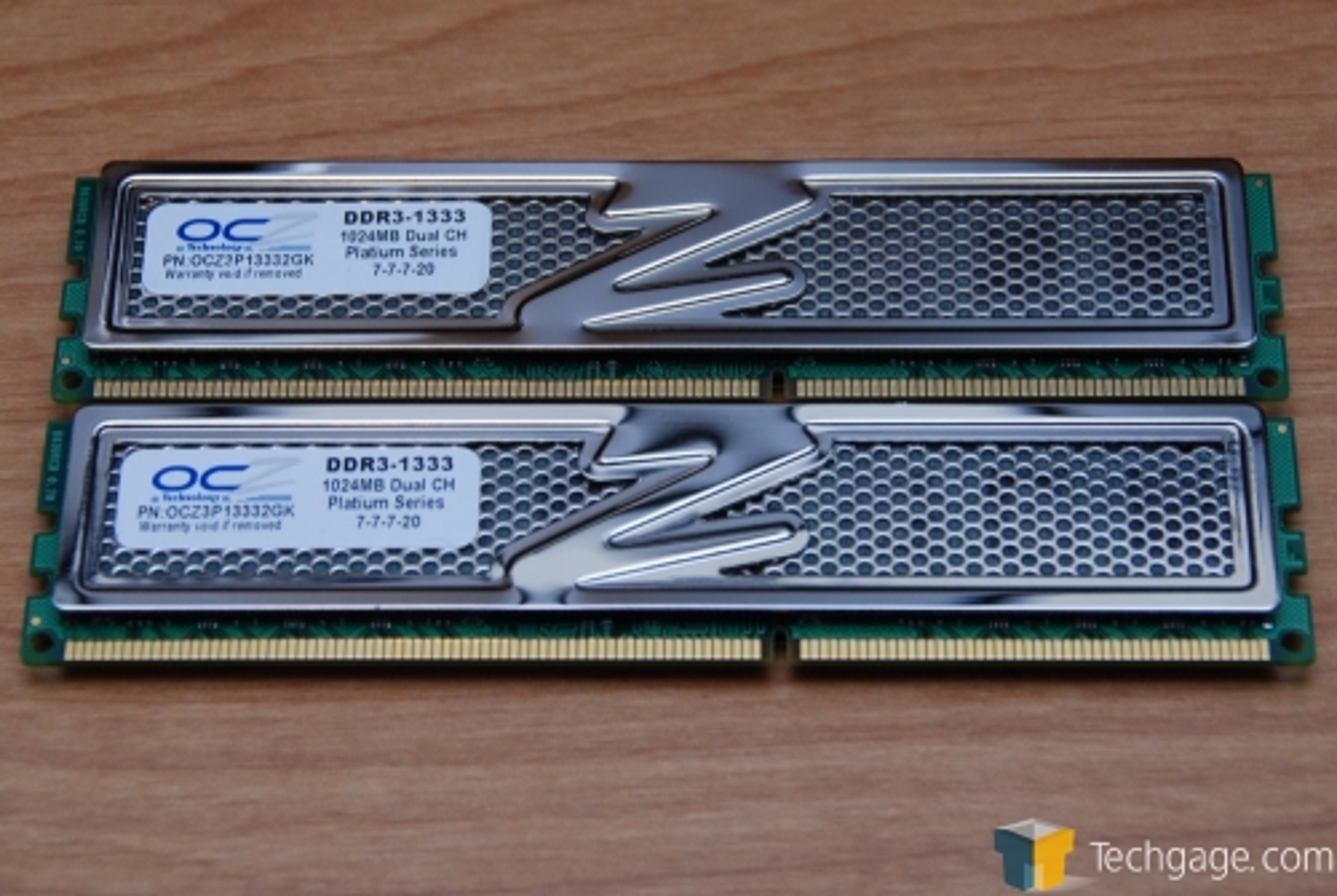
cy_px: 448
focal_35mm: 93
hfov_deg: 21.9
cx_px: 668
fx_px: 3459
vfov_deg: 14.8
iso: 400
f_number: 8
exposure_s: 1/60
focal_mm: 62
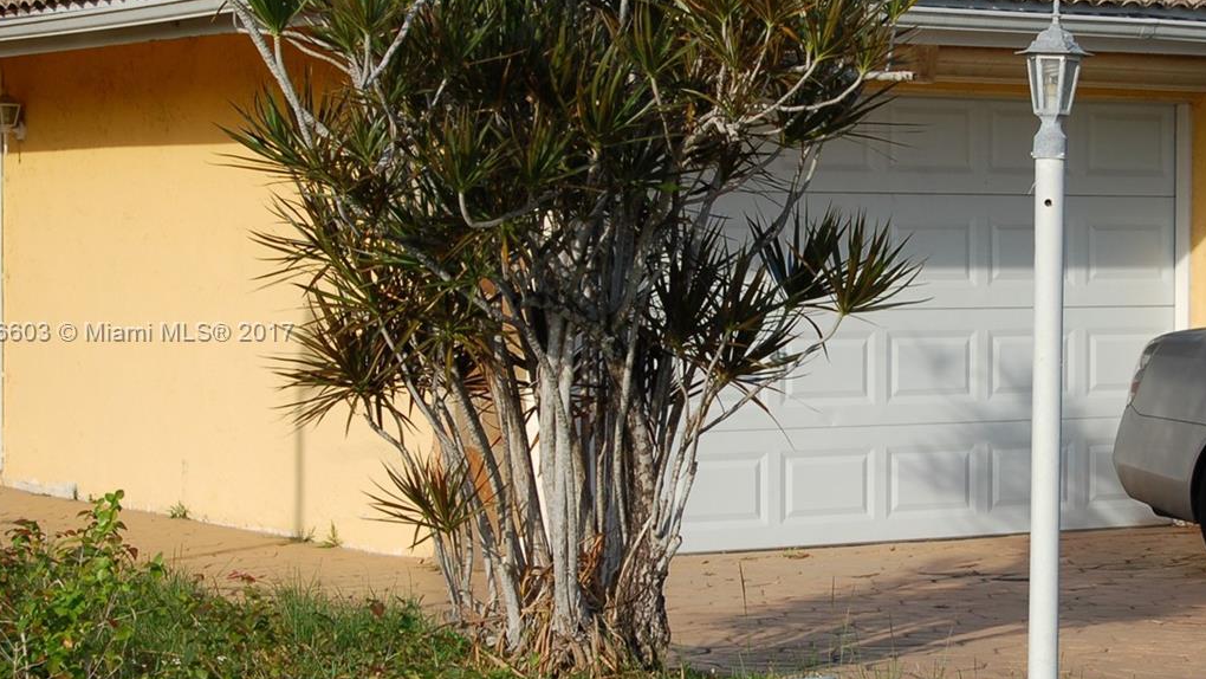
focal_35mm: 111
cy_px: 334
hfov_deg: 19.2
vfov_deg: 10.9
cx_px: 861
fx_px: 3544
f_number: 9
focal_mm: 45
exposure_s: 1/320
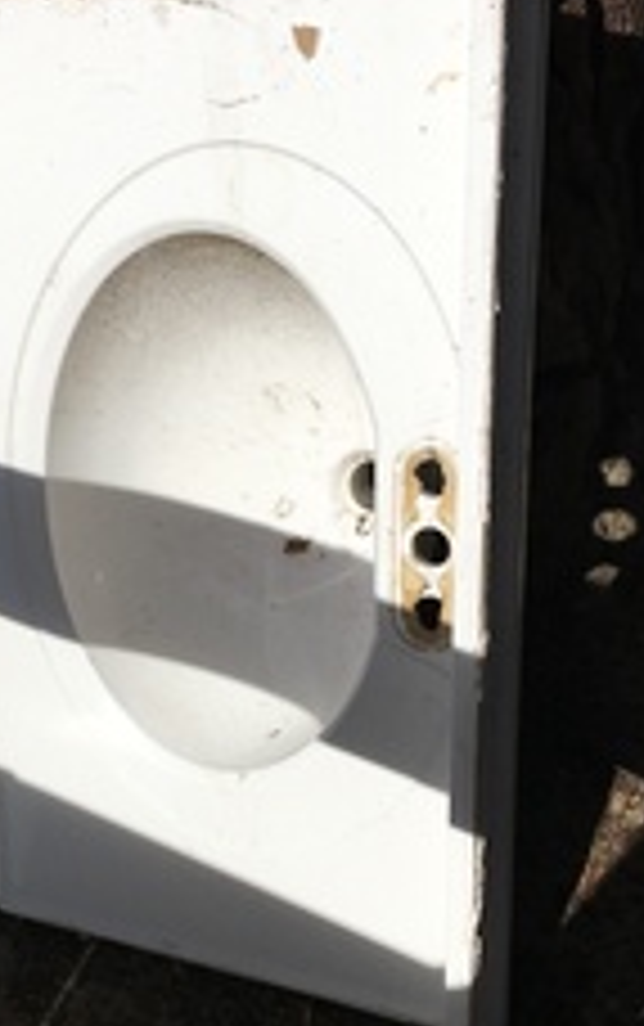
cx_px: 135
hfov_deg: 21.1
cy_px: 677
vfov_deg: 33.2
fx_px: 1709
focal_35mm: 61
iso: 25
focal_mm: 4.15
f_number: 2.2
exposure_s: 1/4808
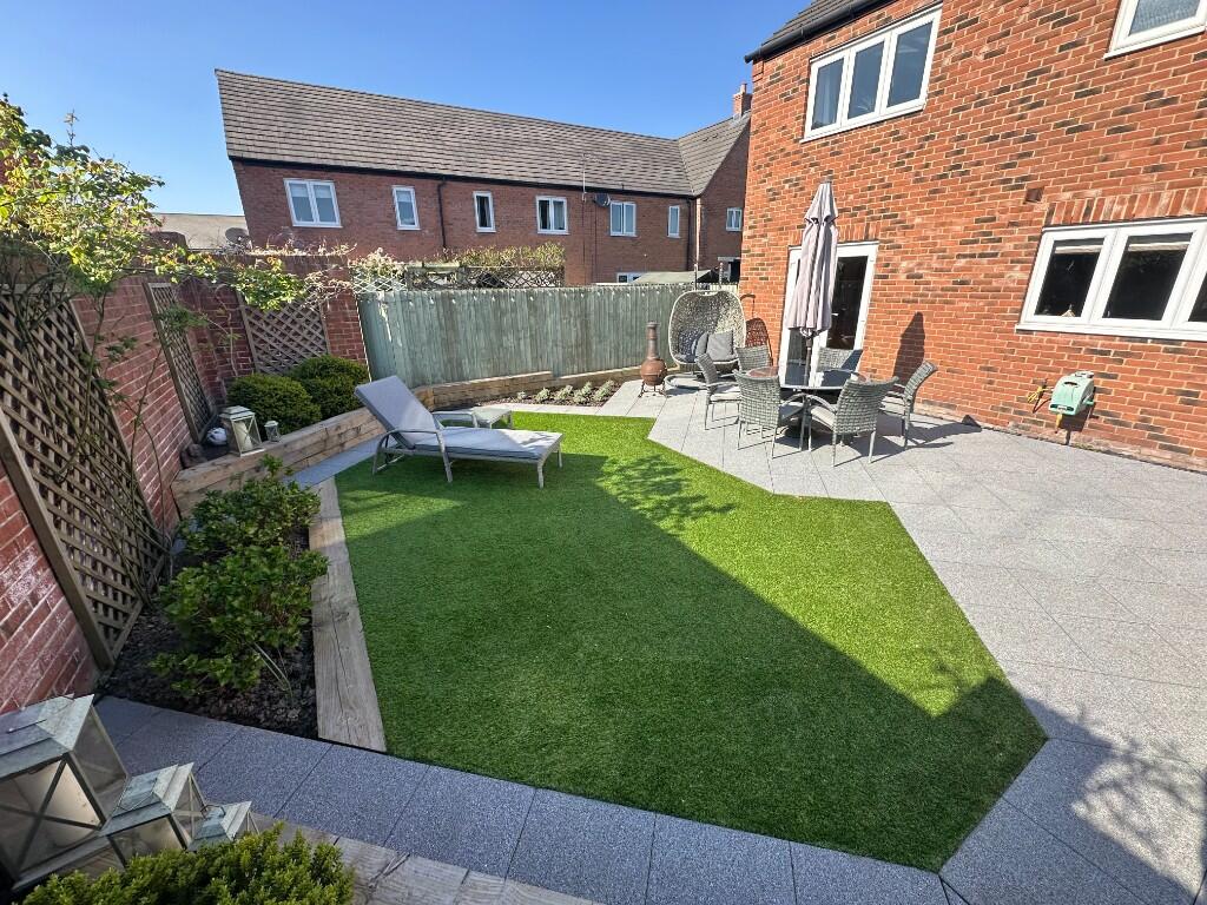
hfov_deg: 102.1
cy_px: 452
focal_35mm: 14
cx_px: 604
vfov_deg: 85.7
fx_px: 488
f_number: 2.2
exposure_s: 1/868
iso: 40
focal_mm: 2.22
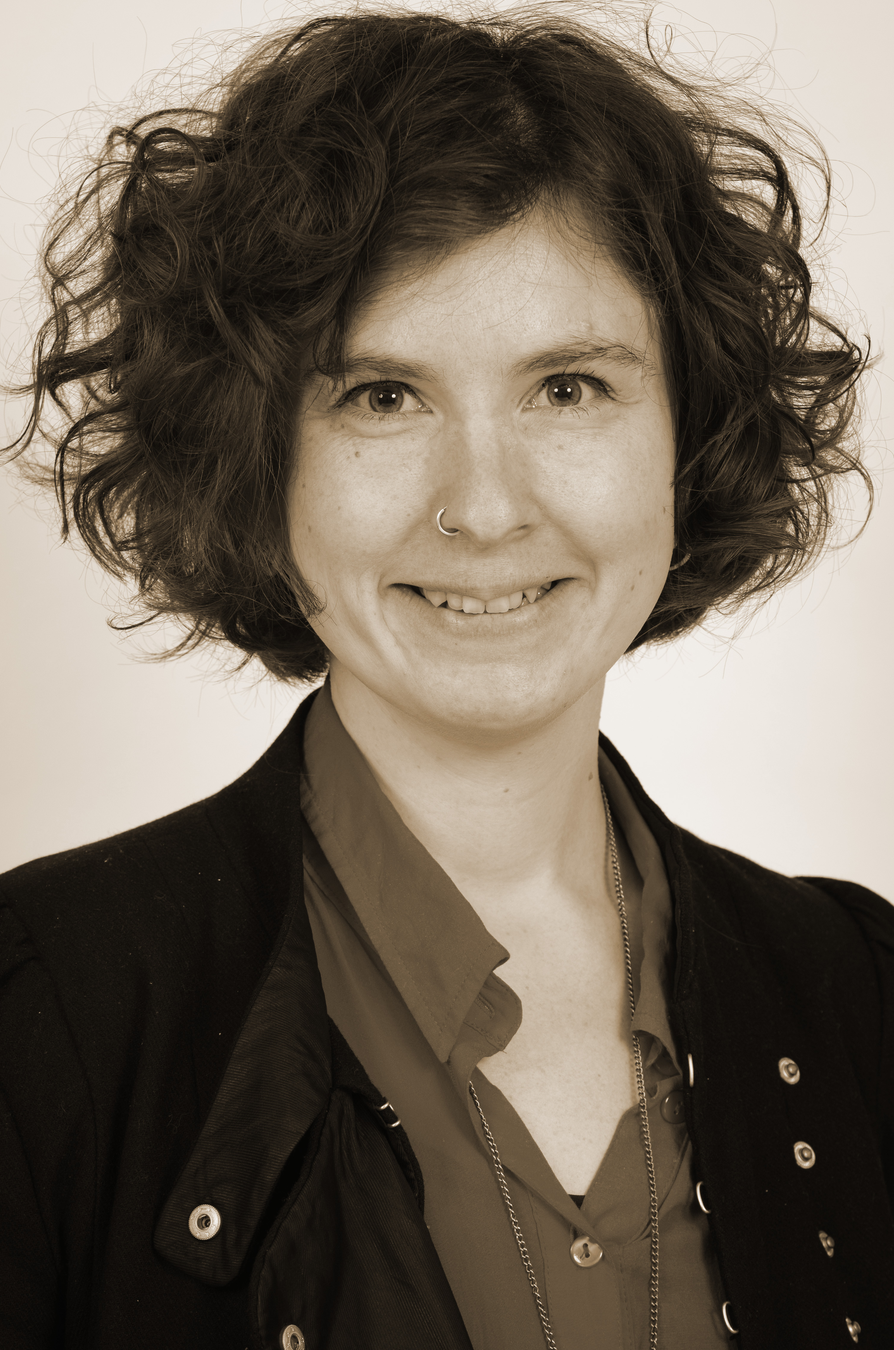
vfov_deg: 9.7
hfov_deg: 6.5
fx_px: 7933
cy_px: 698
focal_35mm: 212
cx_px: 431
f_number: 6.3
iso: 160
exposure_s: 1/160
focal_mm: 130
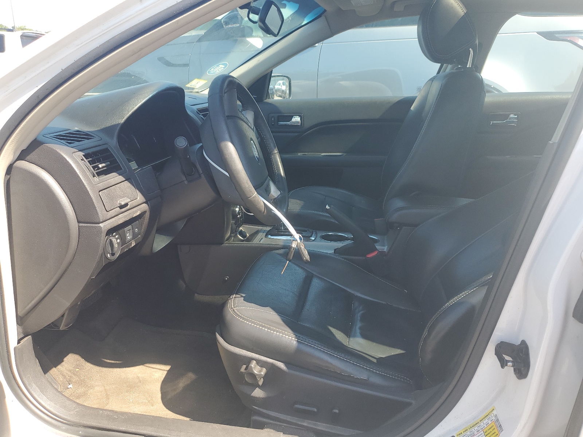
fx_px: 438
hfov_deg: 67.3
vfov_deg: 53.1
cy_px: 218
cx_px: 292
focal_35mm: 26
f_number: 1.5
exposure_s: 1/417
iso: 50
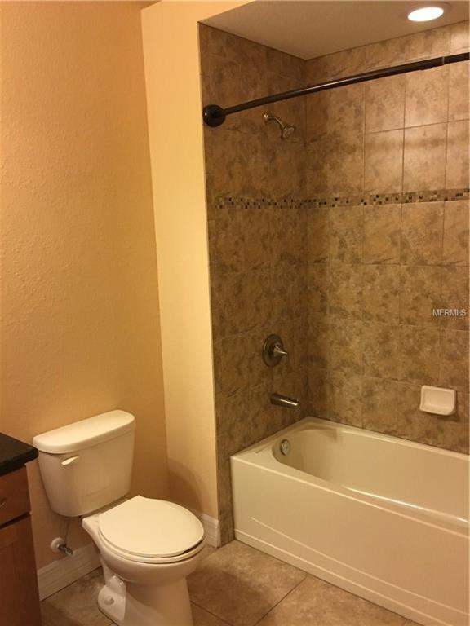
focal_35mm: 29
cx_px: 235
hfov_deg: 48.2
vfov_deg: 61.7
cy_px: 313
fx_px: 525
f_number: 2.2
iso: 200
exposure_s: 1/30
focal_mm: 4.15
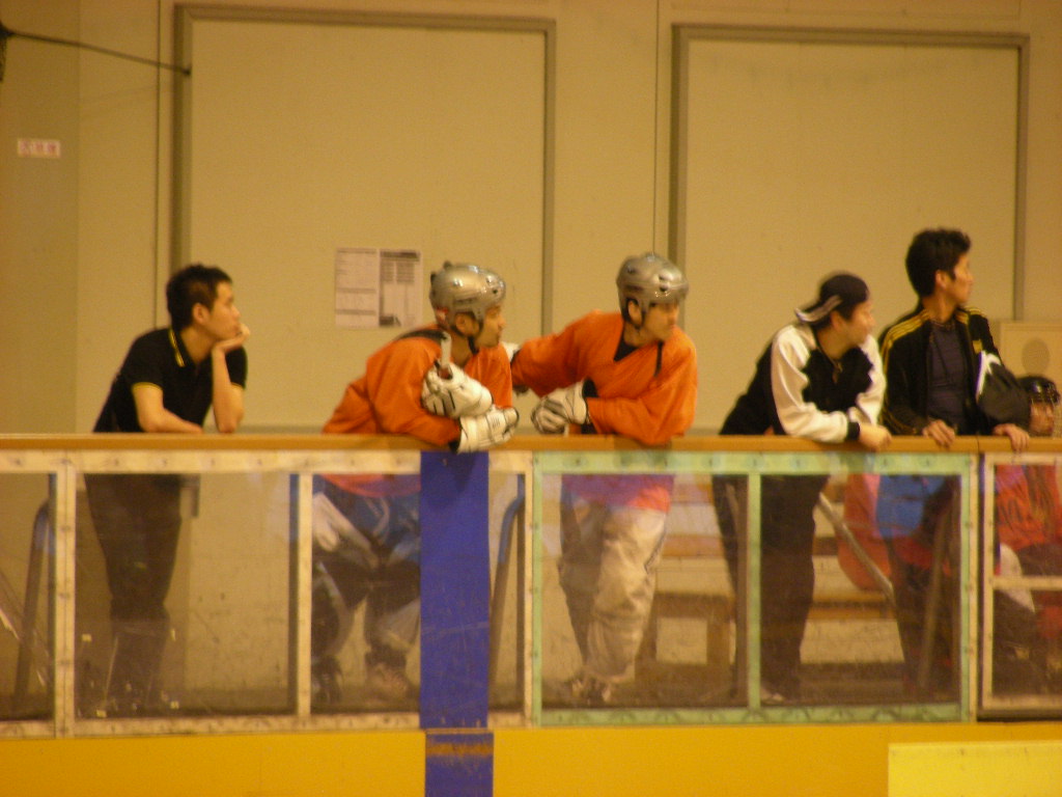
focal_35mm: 380
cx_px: 531
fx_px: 11658
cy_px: 398
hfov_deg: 5.2
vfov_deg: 3.9
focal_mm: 63.3
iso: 200
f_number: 3.5
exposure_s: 1/17.1
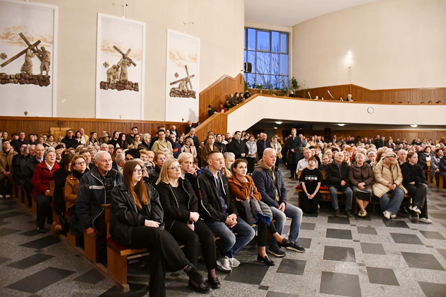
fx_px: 335
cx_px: 223
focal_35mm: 27
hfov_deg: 67.4
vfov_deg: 47.9
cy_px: 148
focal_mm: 18
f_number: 3.5
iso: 6400
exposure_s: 1/60
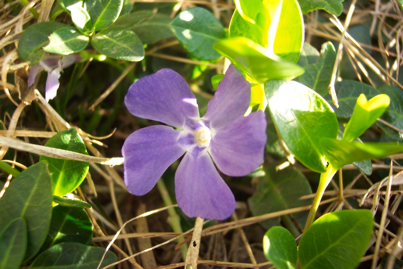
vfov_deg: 35.1
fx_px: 425
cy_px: 134
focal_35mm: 38
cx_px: 202
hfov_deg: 50.7
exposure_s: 1/125
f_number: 2.8
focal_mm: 8
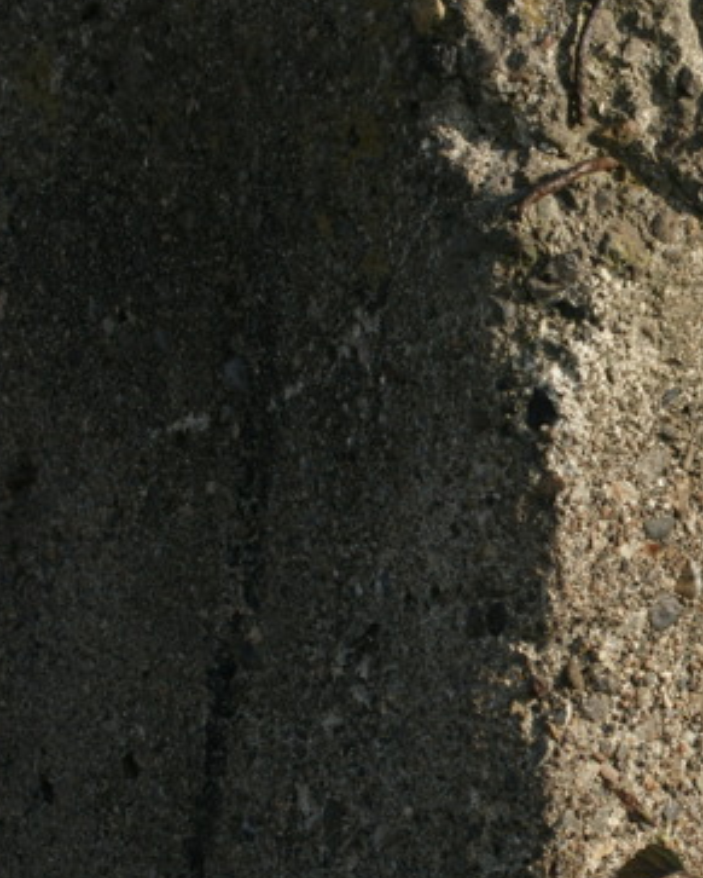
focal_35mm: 337
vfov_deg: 5.7
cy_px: 556
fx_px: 8762
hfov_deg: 4.6
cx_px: 930
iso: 200
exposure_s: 1/250
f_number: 11
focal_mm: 85
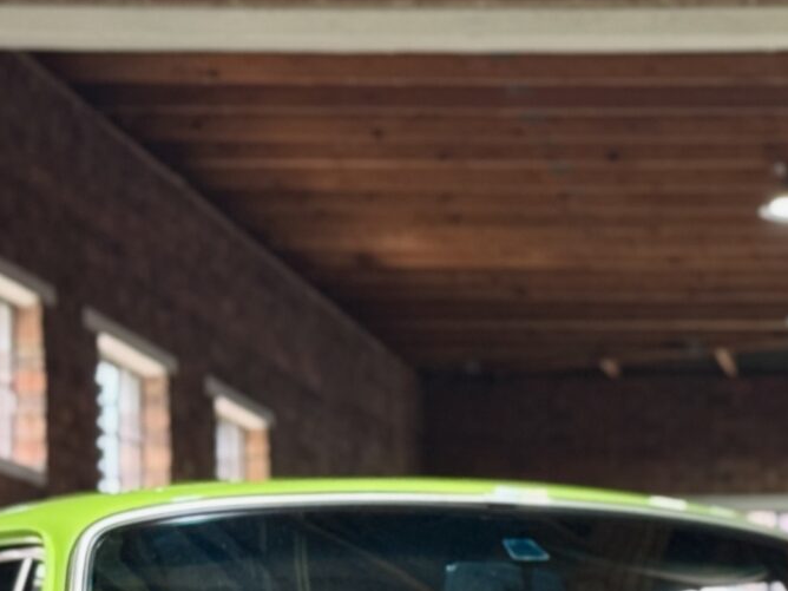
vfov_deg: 8.0
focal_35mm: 184
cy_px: 806
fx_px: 4189
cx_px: 736
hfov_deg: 10.7
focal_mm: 6.76
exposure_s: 1/50
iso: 160
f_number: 1.78
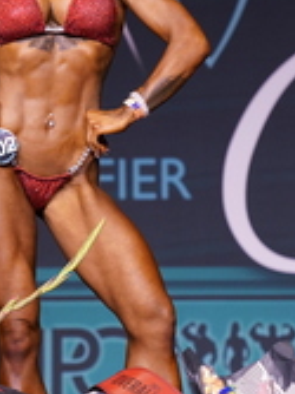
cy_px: 189
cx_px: 30
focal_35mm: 253
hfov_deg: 5.9
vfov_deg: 7.8
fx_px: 2878
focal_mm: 110
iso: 1250
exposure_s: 1/200
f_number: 4
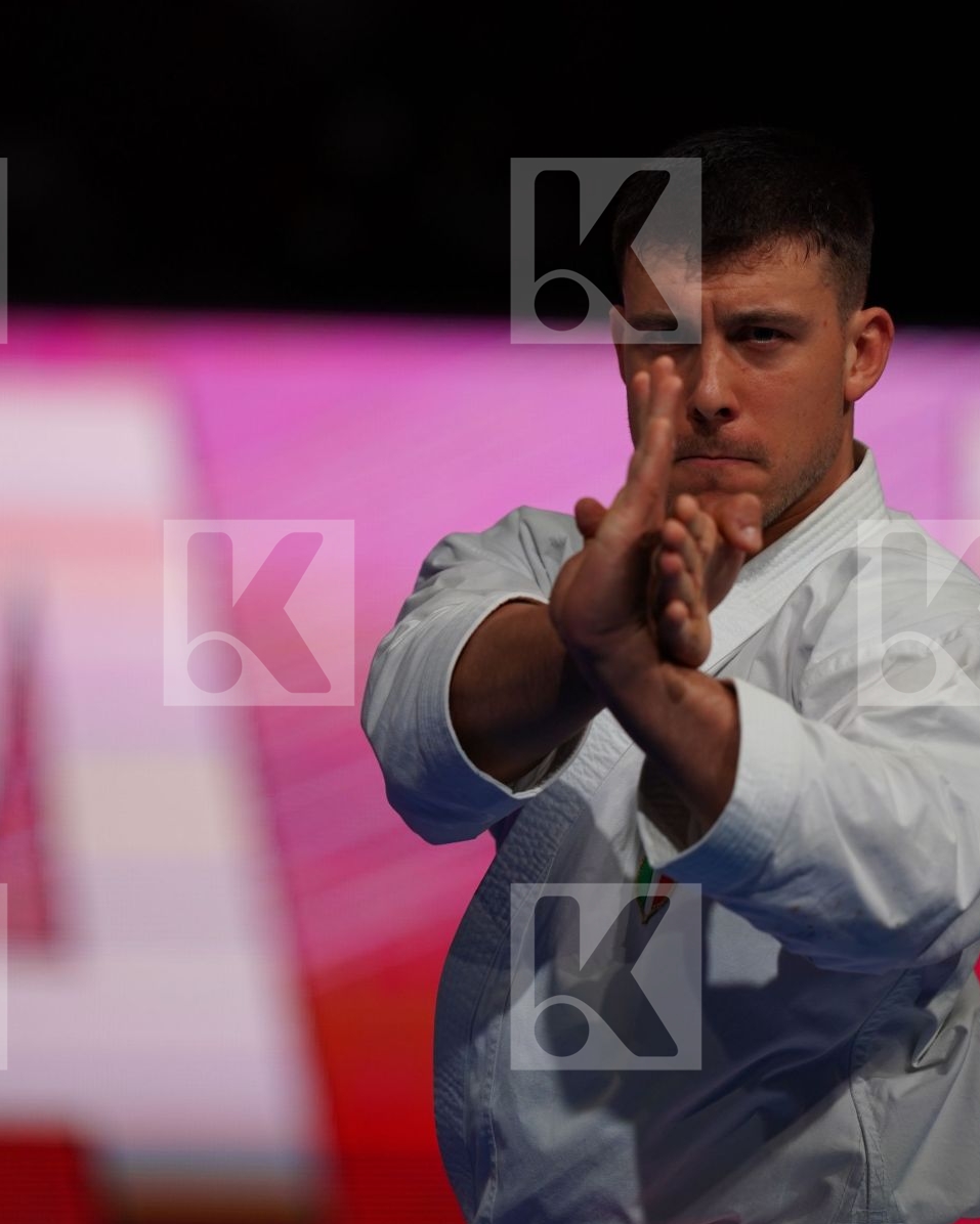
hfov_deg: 2.7
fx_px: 20482
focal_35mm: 565
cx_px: 606
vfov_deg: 3.4
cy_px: 613
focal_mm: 400
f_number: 2.8
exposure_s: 1/500
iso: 500
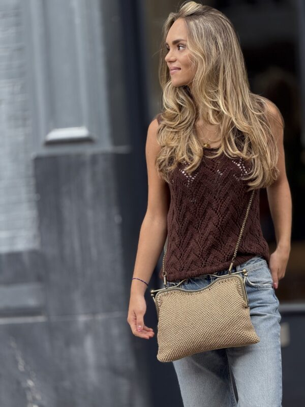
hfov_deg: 12.3
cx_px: 152
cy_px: 204
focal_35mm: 120
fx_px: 1410
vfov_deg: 16.4
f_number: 2.8
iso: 50
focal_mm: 15.66
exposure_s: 1/137
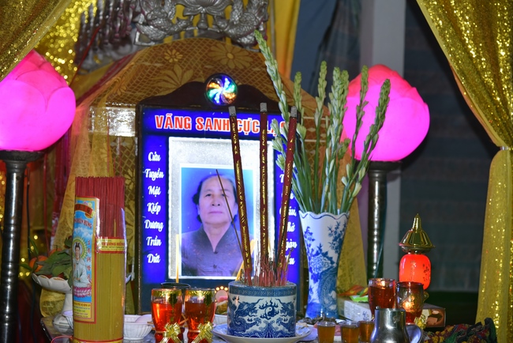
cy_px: 172
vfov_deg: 18.2
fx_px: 1069
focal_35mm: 75
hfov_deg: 27.0
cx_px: 256
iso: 640
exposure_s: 1/60
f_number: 4.5
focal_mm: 75
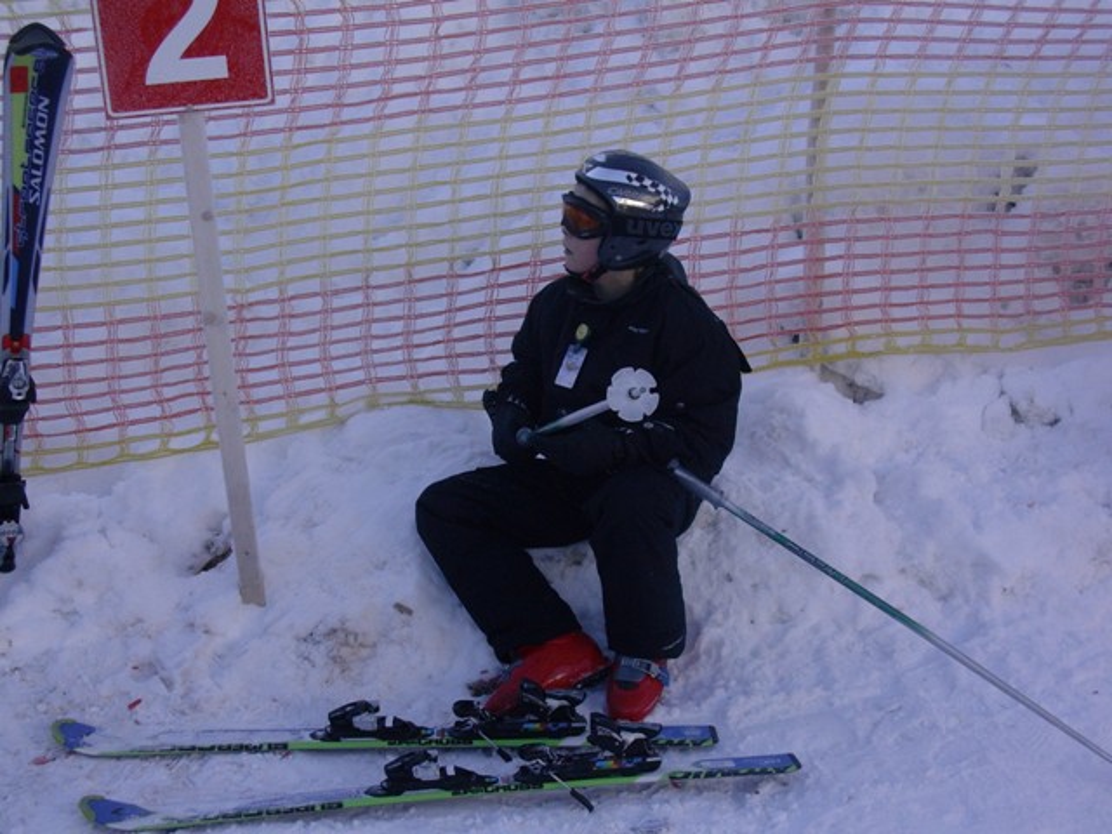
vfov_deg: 32.2
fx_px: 1446
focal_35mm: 45
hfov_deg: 42.1
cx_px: 556
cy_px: 417
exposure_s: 1/456
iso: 70
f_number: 2.9
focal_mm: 6.7
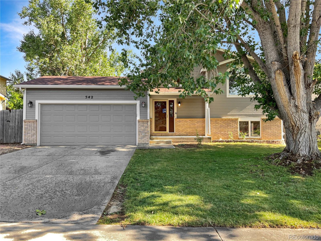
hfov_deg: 61.7
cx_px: 160
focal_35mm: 29
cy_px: 120
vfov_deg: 48.2
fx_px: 269
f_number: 1.8
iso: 16
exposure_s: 1/266
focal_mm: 3
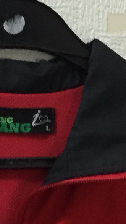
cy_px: 393
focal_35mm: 176
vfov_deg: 11.4
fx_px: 1044
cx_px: -45
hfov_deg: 6.8
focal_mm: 4.15
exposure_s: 1/30
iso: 160
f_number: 2.2
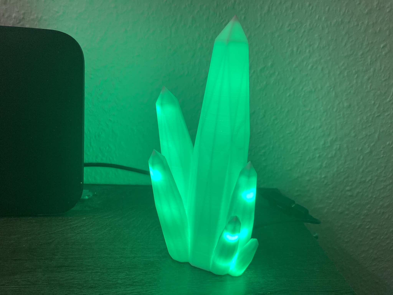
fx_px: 318
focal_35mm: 28
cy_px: 148
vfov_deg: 49.7
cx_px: 196
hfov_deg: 63.4
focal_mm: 3.99
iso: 80
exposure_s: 1/105
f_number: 1.8
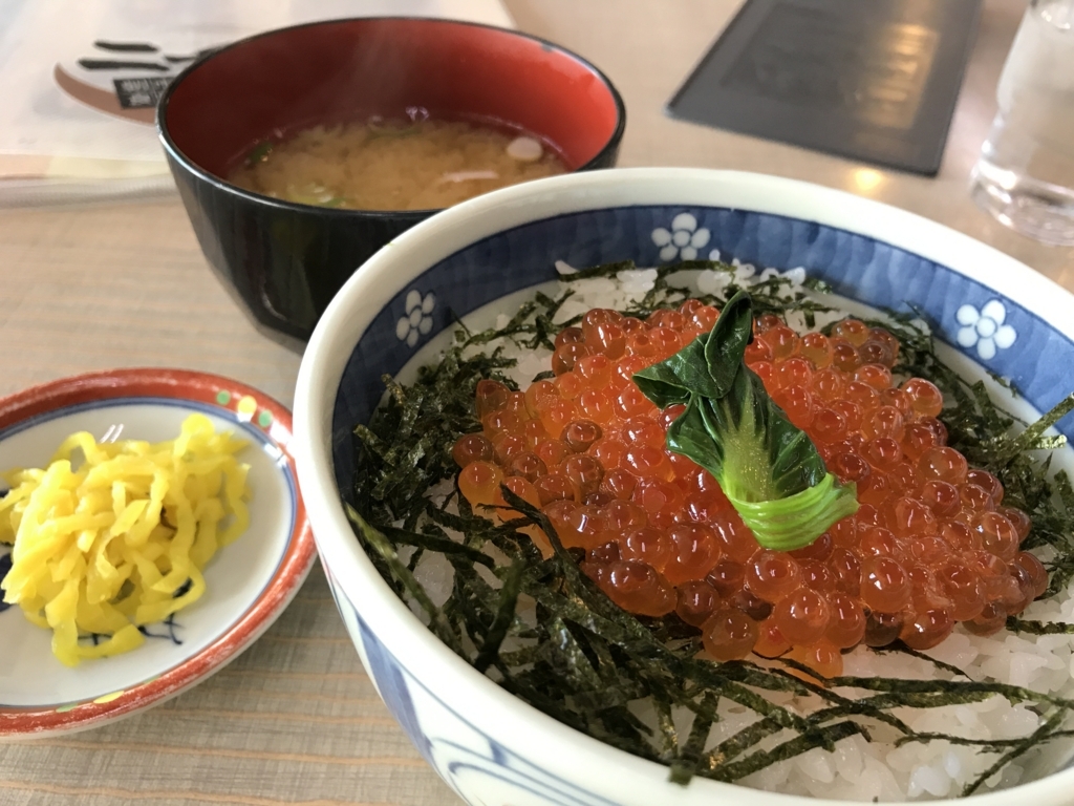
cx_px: 537
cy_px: 403
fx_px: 869
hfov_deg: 63.4
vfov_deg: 49.7
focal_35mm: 28
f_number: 1.8
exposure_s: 1/33
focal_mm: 3.99
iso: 32
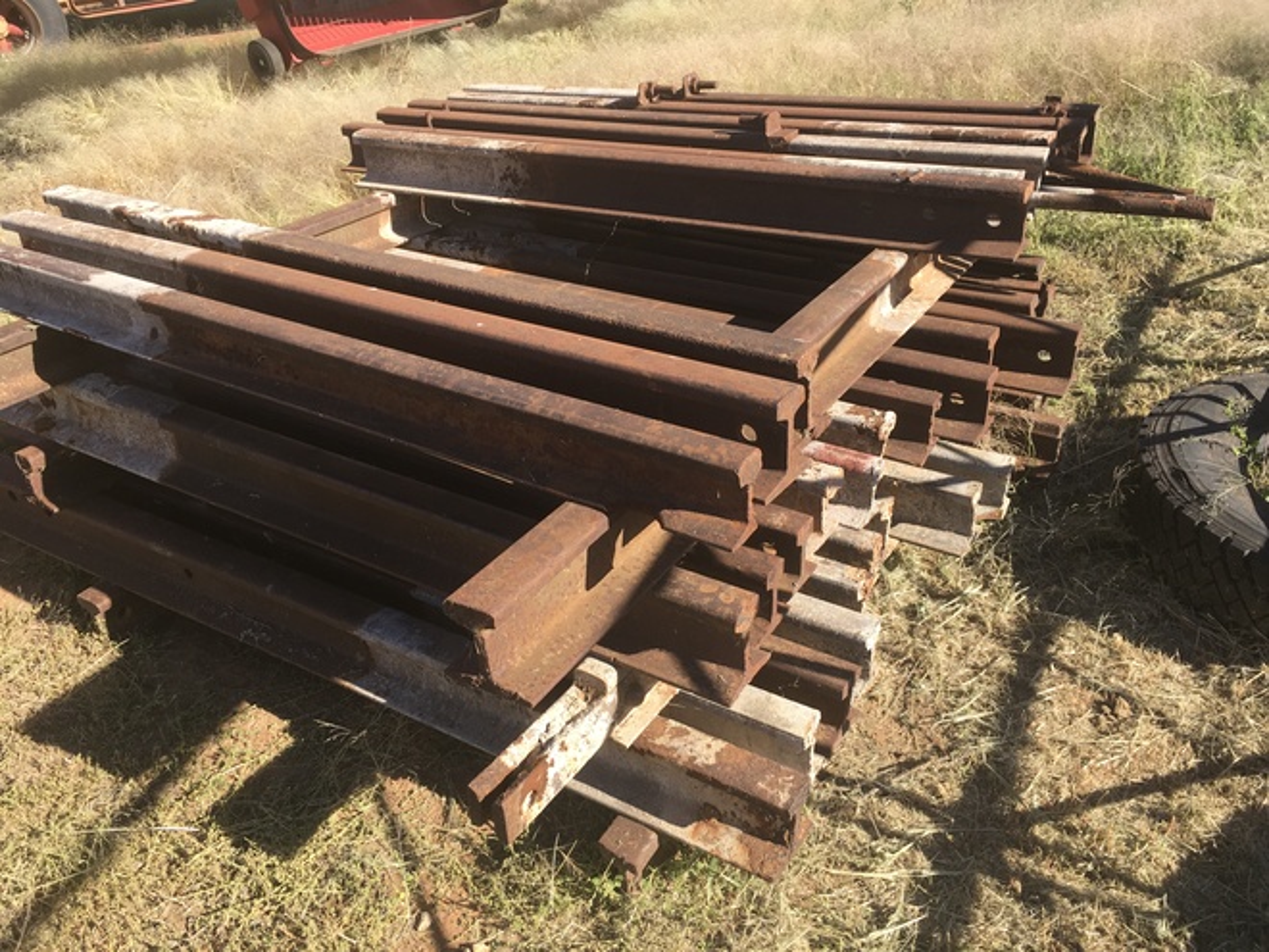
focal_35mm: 29
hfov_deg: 61.7
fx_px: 1063
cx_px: 634
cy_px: 476
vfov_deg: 48.2
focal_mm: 4.15
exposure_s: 1/732
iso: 25
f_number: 2.2
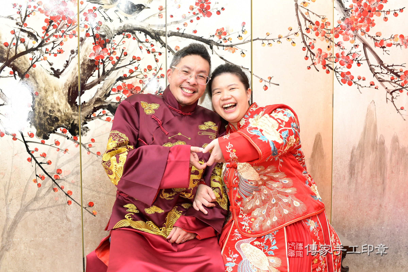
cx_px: 204
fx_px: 397
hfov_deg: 54.4
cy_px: 136
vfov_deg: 37.9
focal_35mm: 35
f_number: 4.5
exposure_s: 1/200
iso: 1000
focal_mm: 35
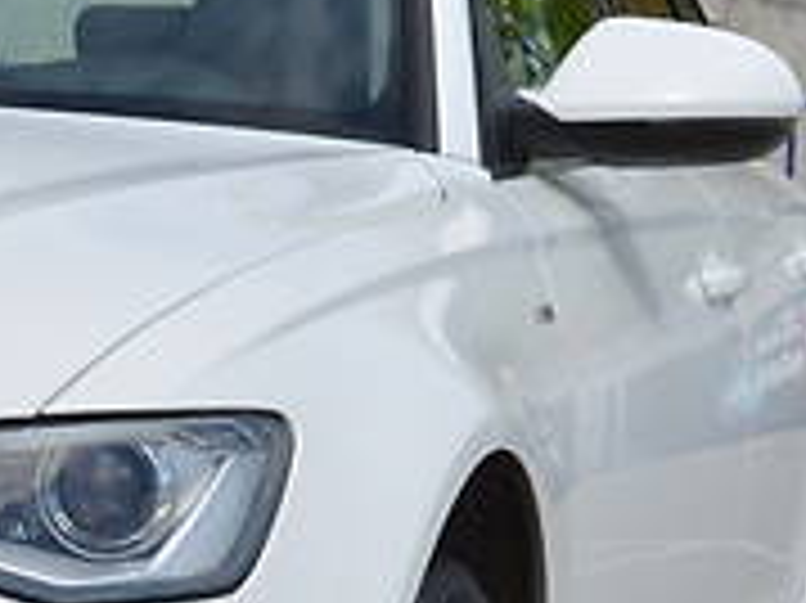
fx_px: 5239
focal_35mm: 225
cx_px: -486
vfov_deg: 6.6
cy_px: 400
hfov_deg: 8.6
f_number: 8
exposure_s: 1/250
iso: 100
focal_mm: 35
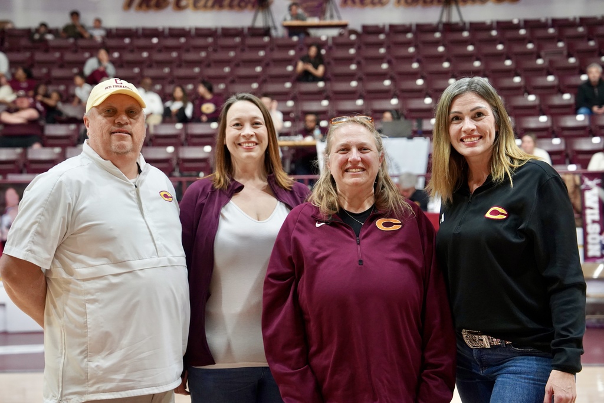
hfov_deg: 31.4
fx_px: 1074
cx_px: 302
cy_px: 202
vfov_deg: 21.2
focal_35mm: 64
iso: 5000
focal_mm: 64
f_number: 4
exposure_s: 1/160
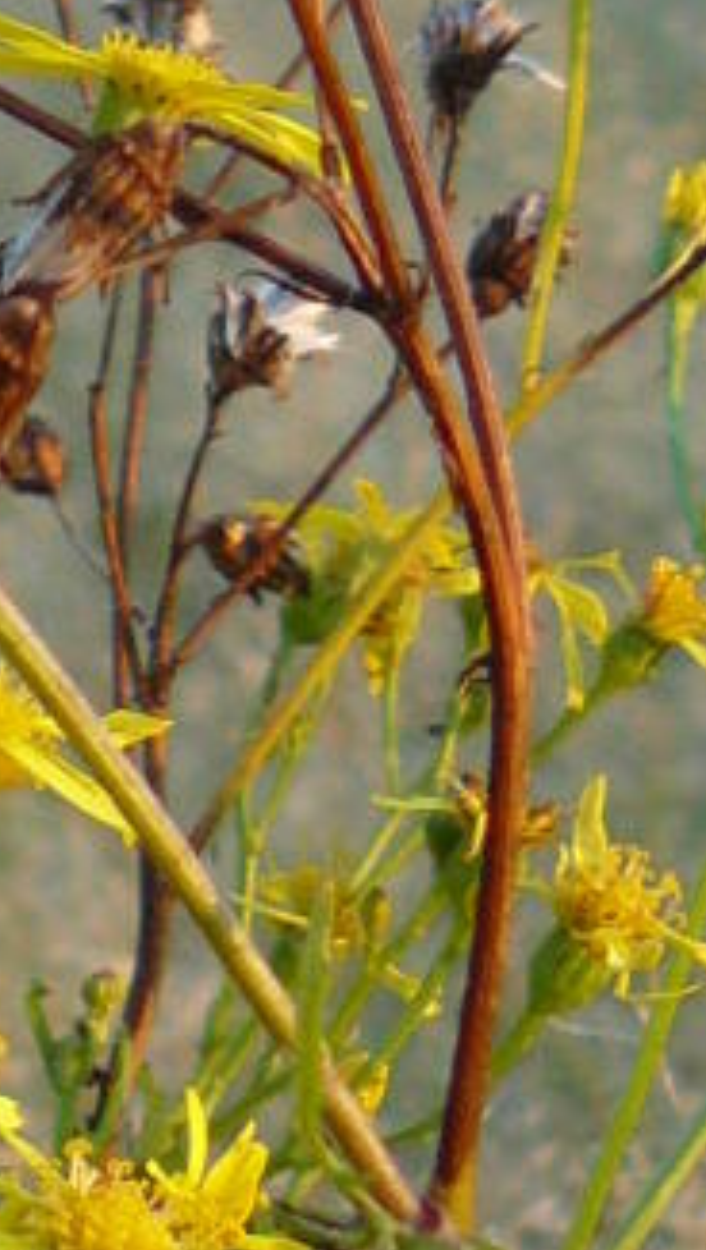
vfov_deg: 12.2
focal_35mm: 173
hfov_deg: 6.6
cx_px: -1090
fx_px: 5743
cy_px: -253
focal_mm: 6
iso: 200
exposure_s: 1/100
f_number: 3.2
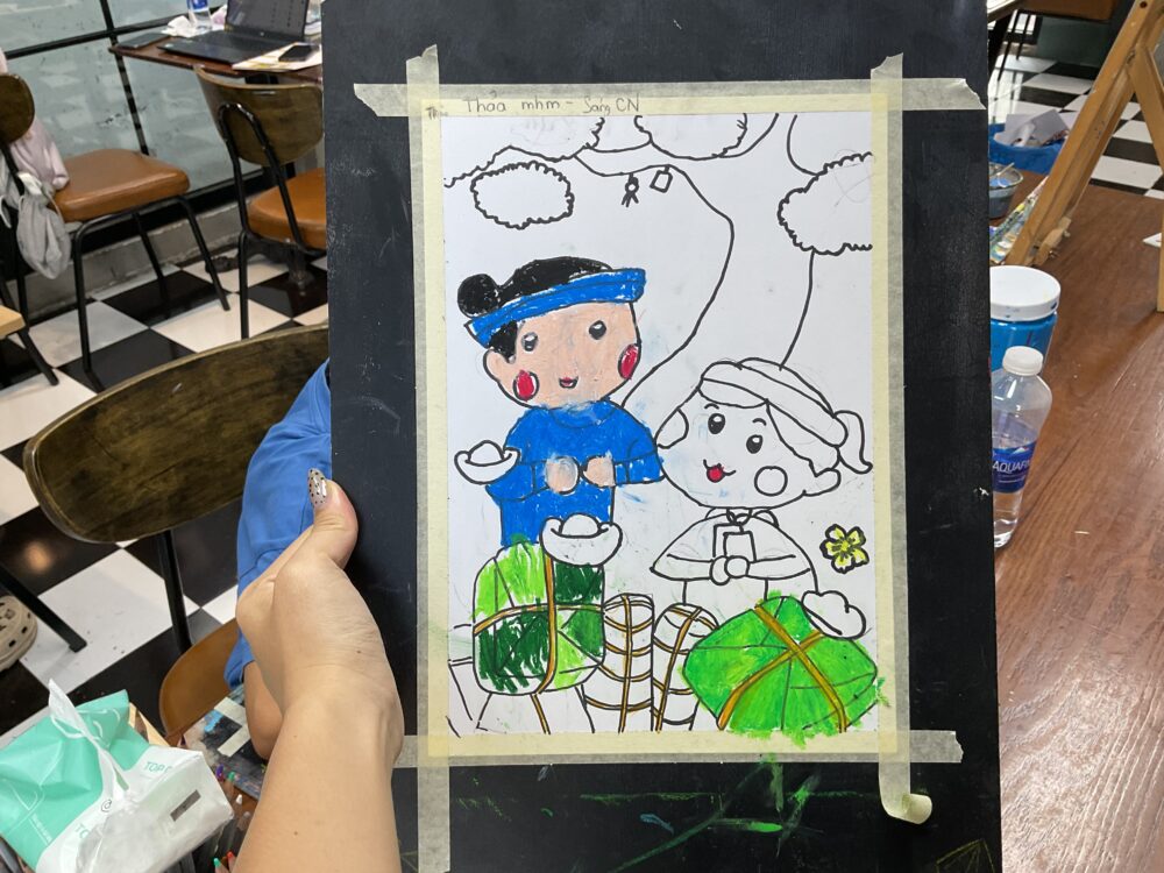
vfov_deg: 48.2
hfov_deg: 61.7
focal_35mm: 29
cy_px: 436
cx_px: 582
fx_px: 975
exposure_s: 1/120
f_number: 1.8
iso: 40
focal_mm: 3
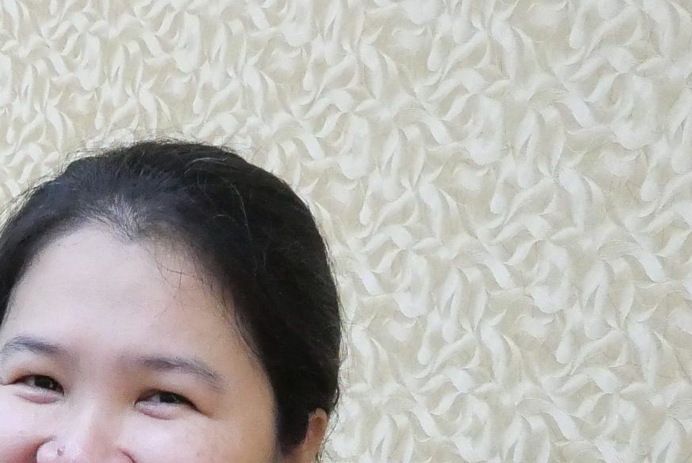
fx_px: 1963
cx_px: -57
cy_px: 787
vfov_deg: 12.5
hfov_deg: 19.2
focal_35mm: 102
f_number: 4
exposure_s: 1/50
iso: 3200
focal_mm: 12
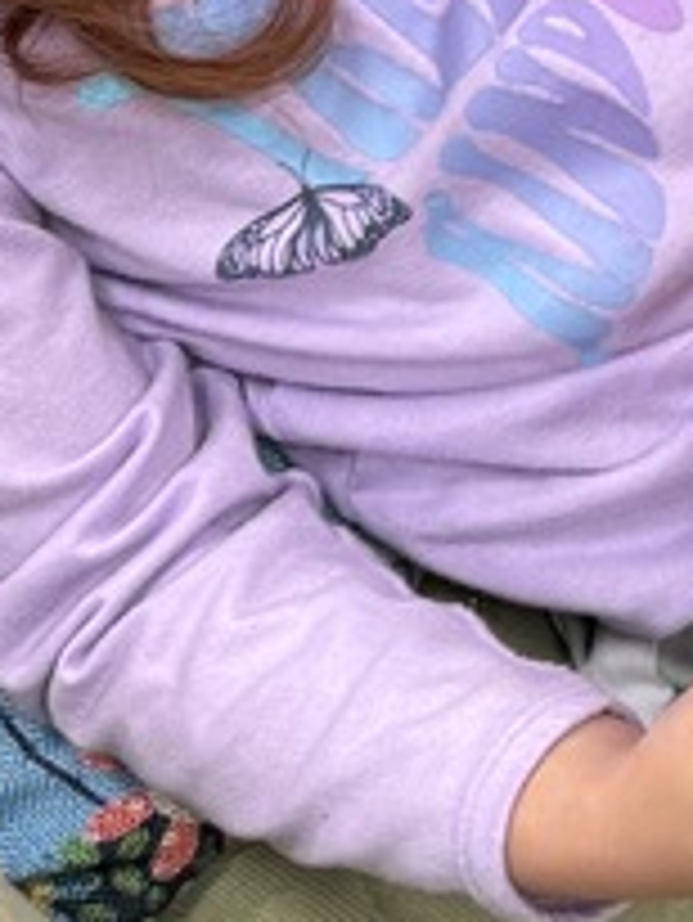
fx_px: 3200
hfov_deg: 11.4
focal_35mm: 120
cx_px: 1300
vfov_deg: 13.6
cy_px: -1003
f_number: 1.78
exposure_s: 1/60
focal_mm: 6.76
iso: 125
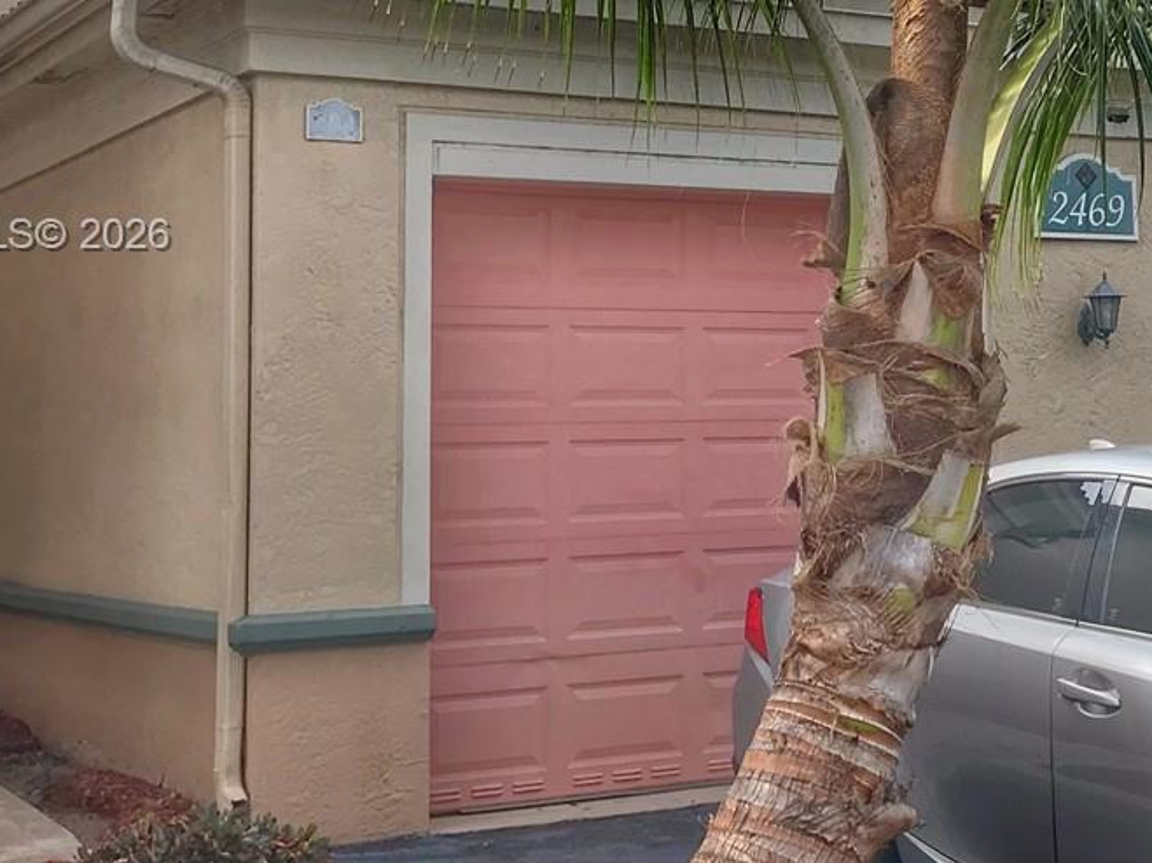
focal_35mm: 68
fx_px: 2263
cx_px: 1024
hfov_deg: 27.6
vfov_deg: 21.5
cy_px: 238
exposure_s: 1/887
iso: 20
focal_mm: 3.99
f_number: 1.8
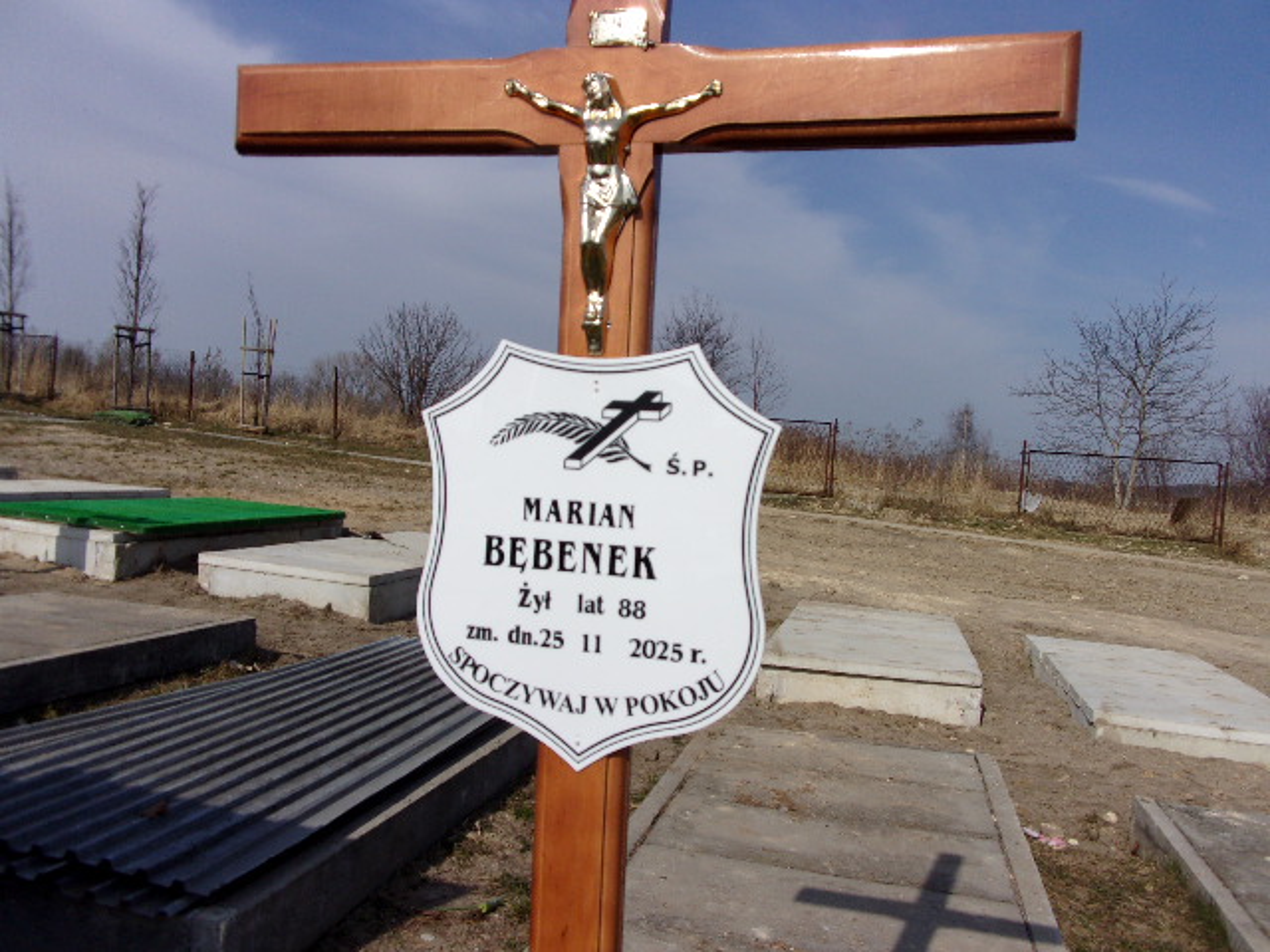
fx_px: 1027
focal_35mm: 28
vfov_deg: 49.7
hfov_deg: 63.4
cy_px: 476
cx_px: 635
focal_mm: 5.1
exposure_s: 1/200
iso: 80
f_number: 10.8
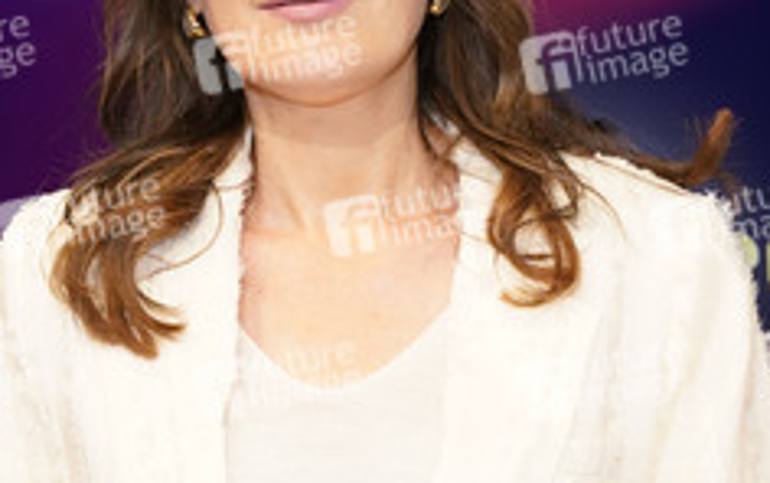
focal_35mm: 72
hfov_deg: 28.5
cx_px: 321
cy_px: 137
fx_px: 1512
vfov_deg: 18.1
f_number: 5.6
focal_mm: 37
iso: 2000
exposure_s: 1/125
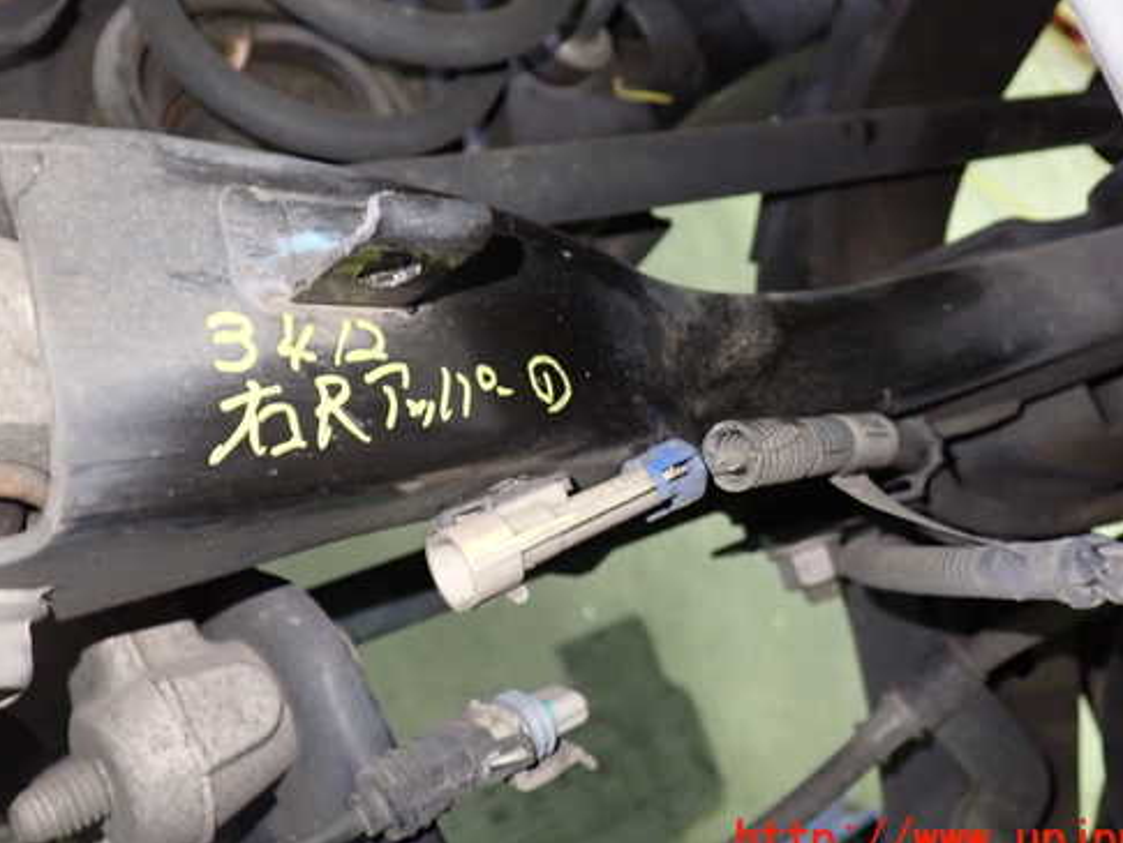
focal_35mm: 37
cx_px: 564
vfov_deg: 38.6
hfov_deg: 50.1
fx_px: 1201
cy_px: 351
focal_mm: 5.4
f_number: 2.3
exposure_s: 1/25
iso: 800
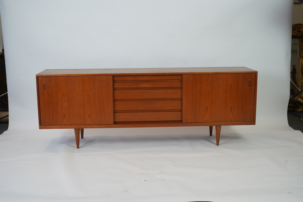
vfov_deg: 30.5
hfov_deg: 44.5
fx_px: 370
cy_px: 101
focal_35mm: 44
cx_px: 152
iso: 500
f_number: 4.5
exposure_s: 1/100
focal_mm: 44
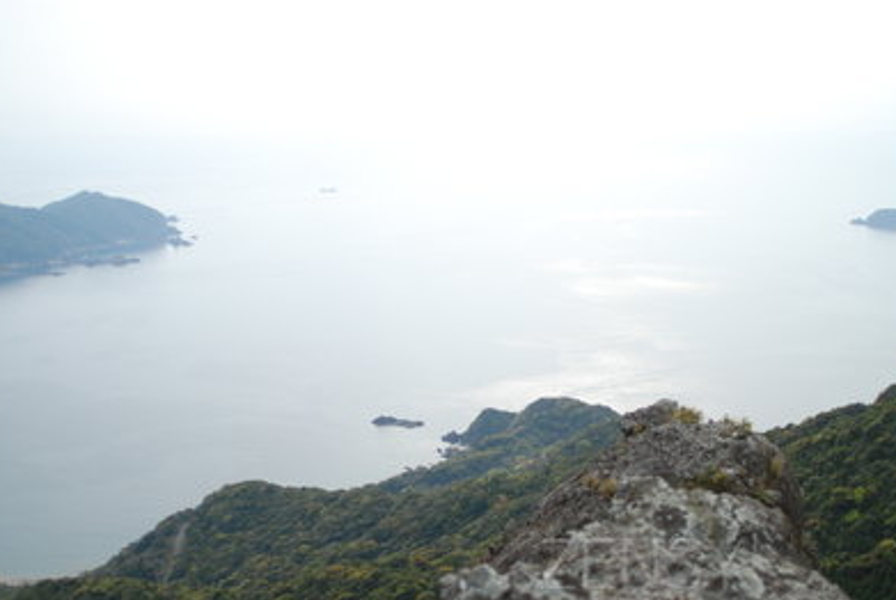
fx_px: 1147
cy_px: 349
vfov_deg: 29.3
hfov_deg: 42.7
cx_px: 474
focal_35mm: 46
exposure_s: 1/4000
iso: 160
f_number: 2
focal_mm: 24
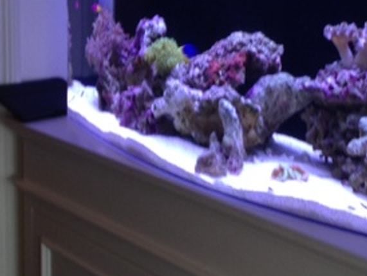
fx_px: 817
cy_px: 39
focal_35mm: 77
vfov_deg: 18.9
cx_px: 295
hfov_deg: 24.9
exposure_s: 1/20
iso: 64
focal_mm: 4.12
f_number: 2.4
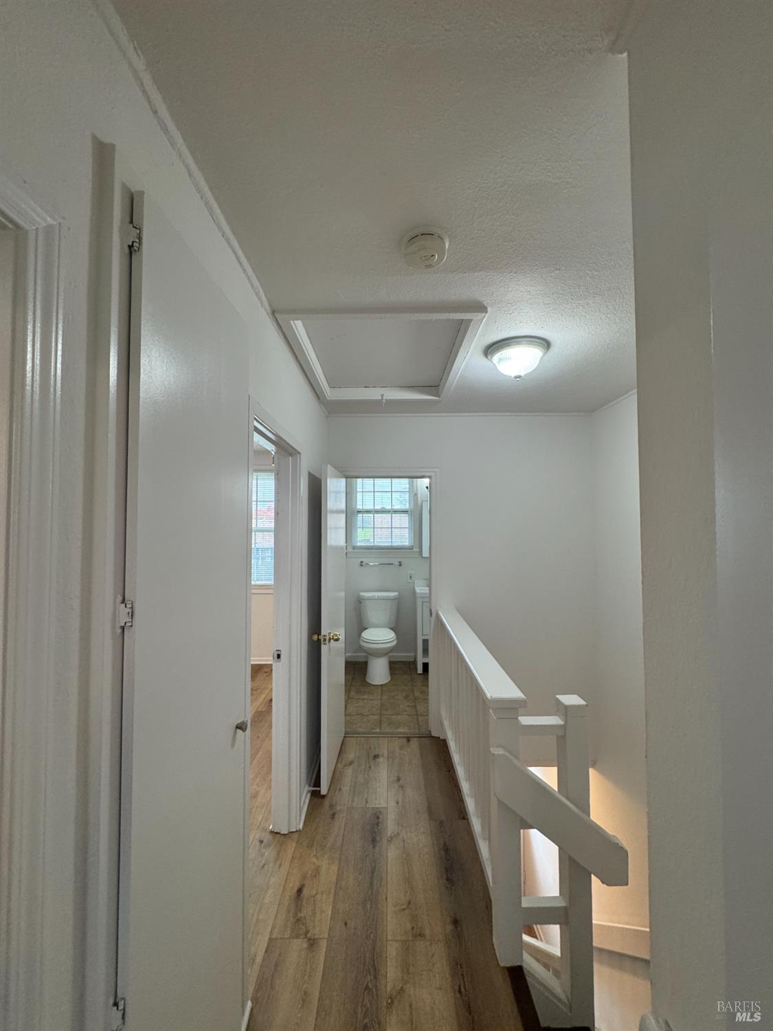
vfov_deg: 102.1
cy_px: 516
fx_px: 417
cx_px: 386
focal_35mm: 14
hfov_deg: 85.7
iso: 200
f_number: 2.2
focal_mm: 2.22
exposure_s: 1/120
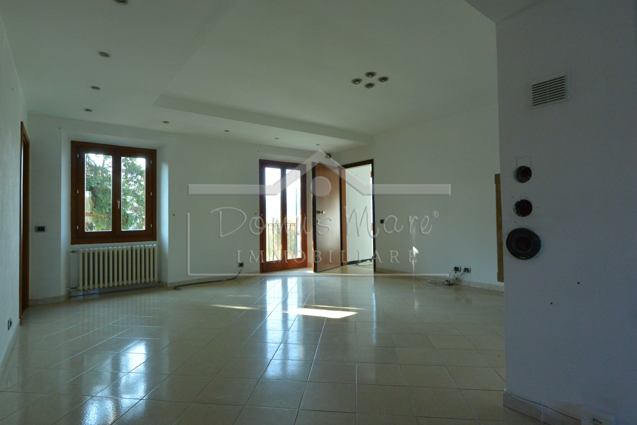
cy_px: 212
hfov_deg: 90.0
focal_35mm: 18
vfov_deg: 67.4
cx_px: 318
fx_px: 318
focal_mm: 6.7
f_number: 8
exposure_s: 1/60
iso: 360
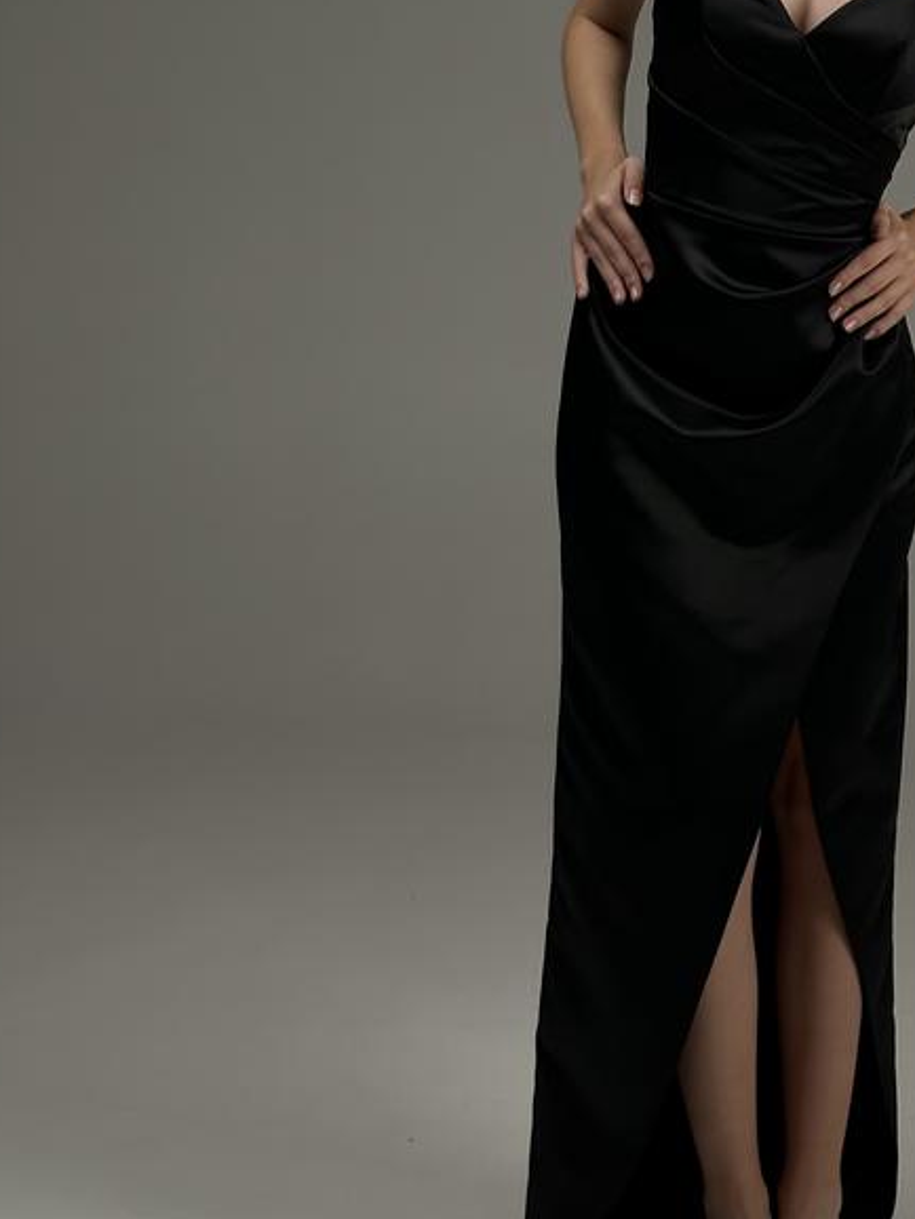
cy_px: 378
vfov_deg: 22.9
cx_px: 778
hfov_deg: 17.2
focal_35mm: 85
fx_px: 2994
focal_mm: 6.86
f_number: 1.78
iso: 64
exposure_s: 1/538
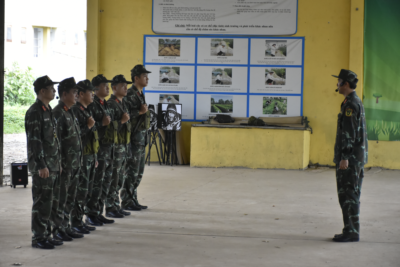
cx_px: 200
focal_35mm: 112
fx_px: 1250
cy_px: 134
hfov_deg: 18.2
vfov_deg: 12.2
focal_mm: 75
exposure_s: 1/250
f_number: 5
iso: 1600
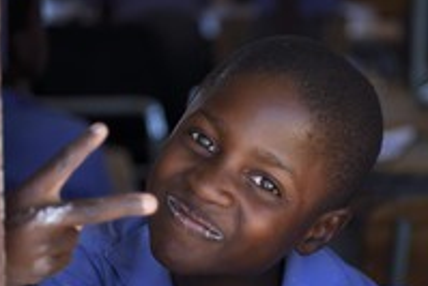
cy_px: 146
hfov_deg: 17.3
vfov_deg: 11.6
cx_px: 297
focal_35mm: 118
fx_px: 1404
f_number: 2.8
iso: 200
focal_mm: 56
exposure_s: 1/640
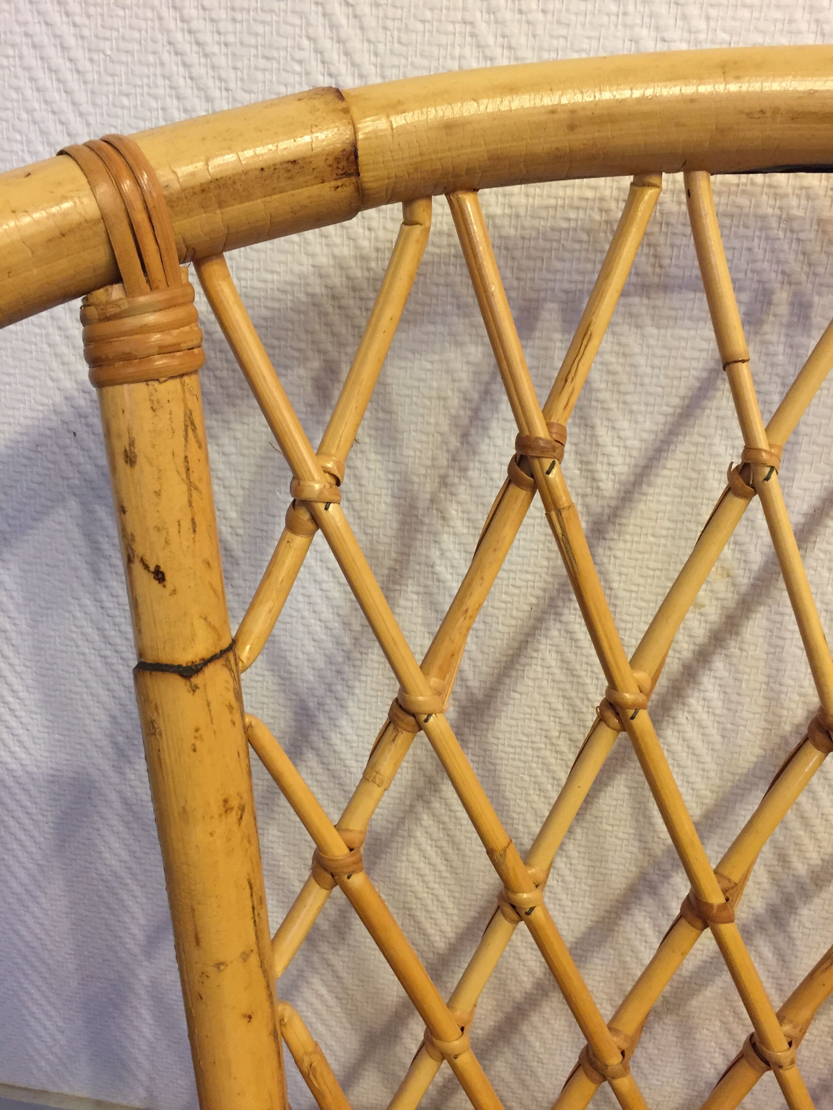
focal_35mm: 29
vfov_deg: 61.7
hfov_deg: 48.2
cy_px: 555
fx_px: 930
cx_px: 416
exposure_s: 1/33
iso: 160
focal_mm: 4.15
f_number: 2.2
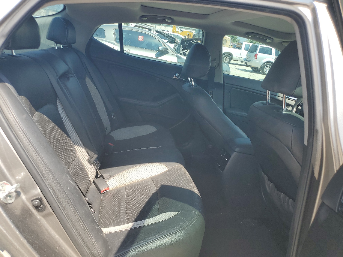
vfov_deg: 53.1
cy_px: 128
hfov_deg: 67.3
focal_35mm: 26
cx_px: 172
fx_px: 258
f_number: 1.5
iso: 50
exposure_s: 1/769
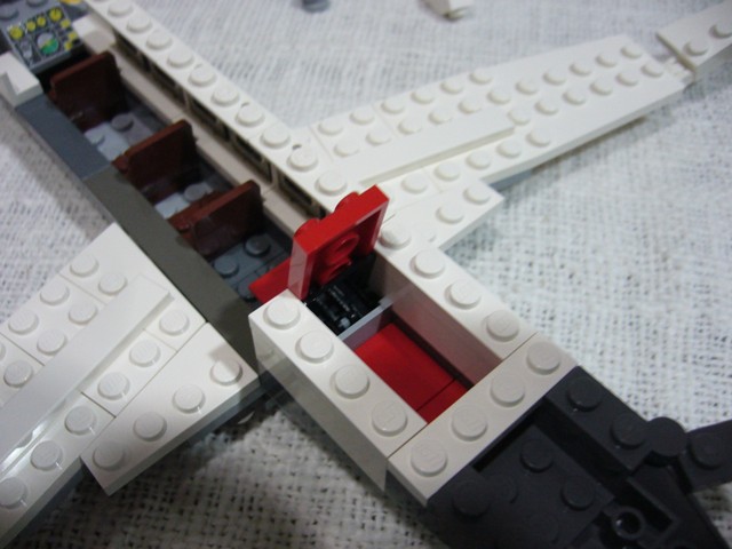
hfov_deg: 52.6
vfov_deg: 40.7
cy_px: 274
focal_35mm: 35
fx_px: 740
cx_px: 366
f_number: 2.8
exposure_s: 1/8
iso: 200
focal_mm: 5.8
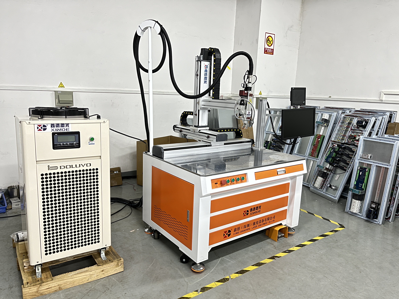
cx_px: 200
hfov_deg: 67.3
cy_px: 150
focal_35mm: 26
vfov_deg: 53.1
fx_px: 300
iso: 200
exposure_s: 1/50
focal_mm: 5.1
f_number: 1.6
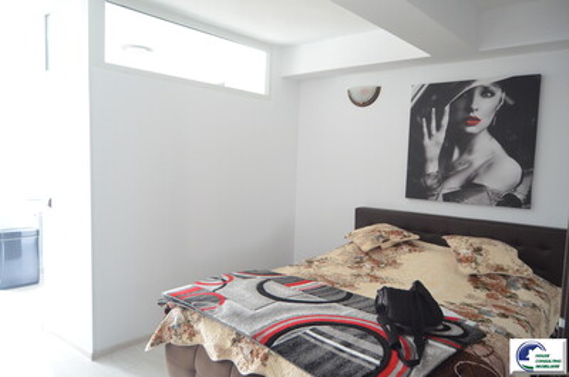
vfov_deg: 47.7
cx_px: 284
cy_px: 188
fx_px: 426
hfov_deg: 67.5
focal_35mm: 27
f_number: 3.5
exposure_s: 1/100
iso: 1600
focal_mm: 18
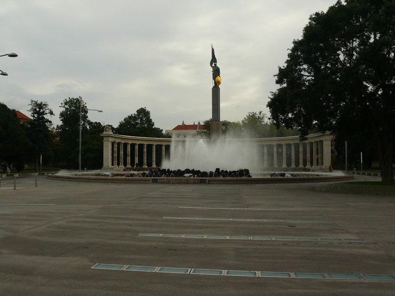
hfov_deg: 52.6
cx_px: 198
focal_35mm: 35
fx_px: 399
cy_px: 148
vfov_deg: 40.7
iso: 100
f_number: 5
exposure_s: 1/200
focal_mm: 7.4
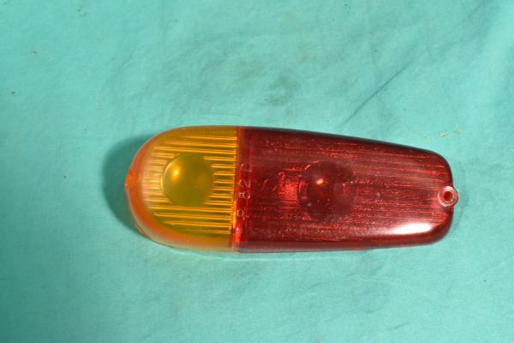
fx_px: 664
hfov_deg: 42.3
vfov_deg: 28.9
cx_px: 257
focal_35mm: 46
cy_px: 172
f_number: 18
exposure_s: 1/50
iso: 3600
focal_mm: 31
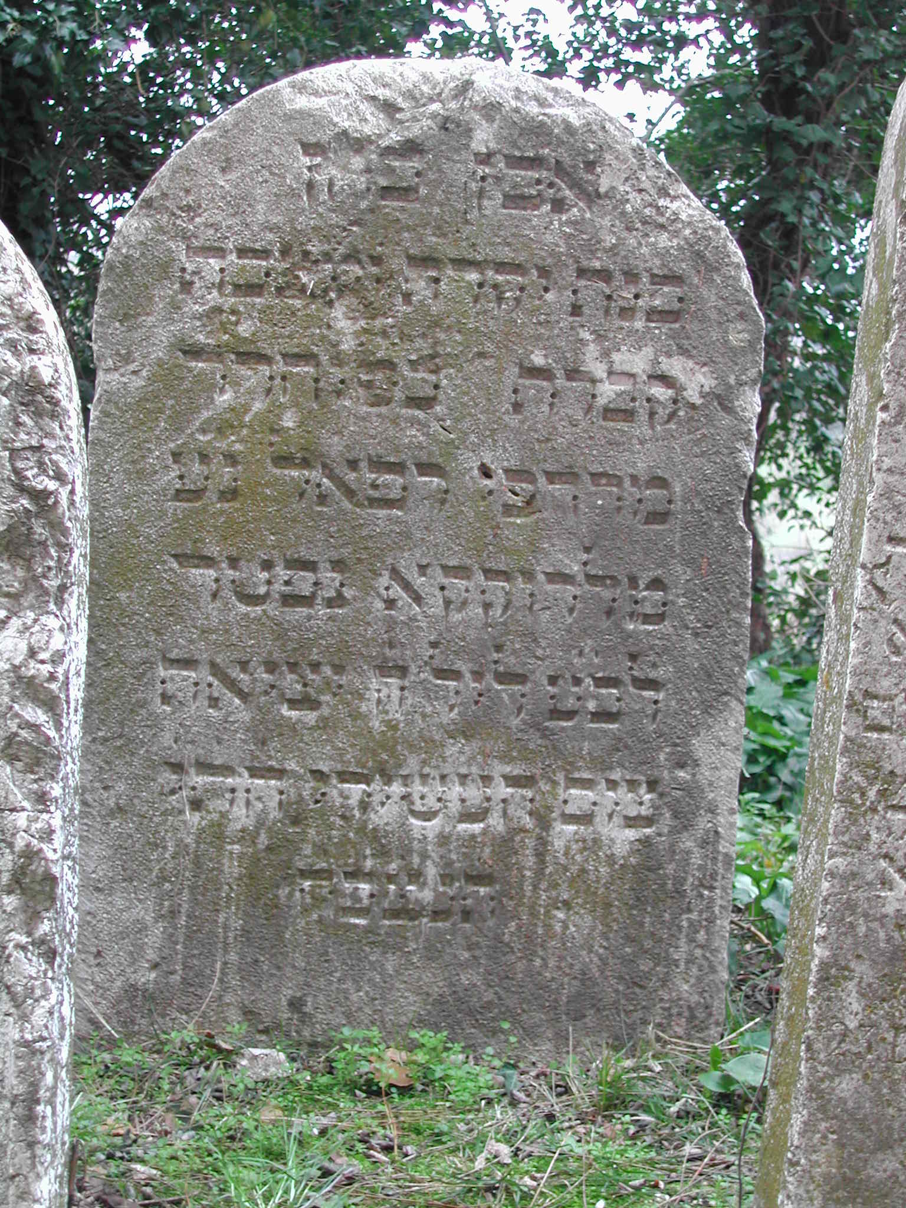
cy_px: 604
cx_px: 453
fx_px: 2164
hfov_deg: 23.7
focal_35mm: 62
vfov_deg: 31.2
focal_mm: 13.2
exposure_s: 1/21.6
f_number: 3.5
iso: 100
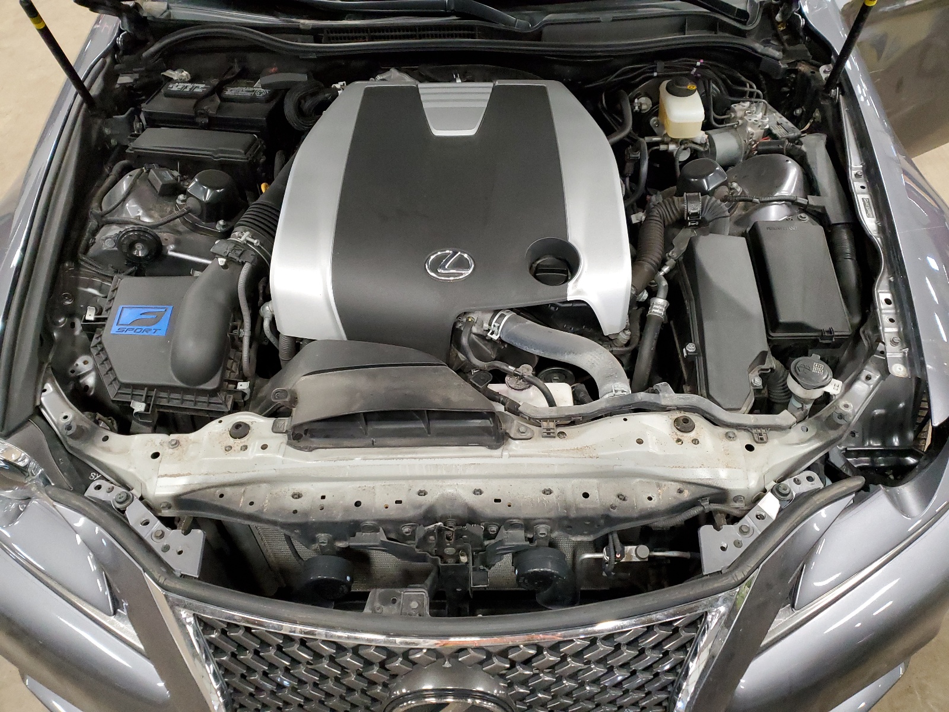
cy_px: 356
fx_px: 713
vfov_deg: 53.1
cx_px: 474
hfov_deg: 67.3
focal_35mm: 26
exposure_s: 1/60.2
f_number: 1.5
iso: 403
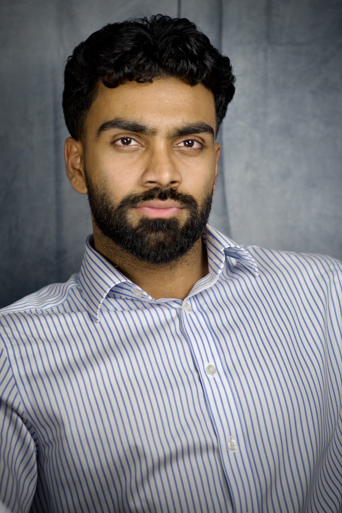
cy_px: 256
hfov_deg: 10.8
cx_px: 171
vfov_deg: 16.1
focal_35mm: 128
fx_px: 1817
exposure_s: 1/400
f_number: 2.2
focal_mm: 85
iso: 400
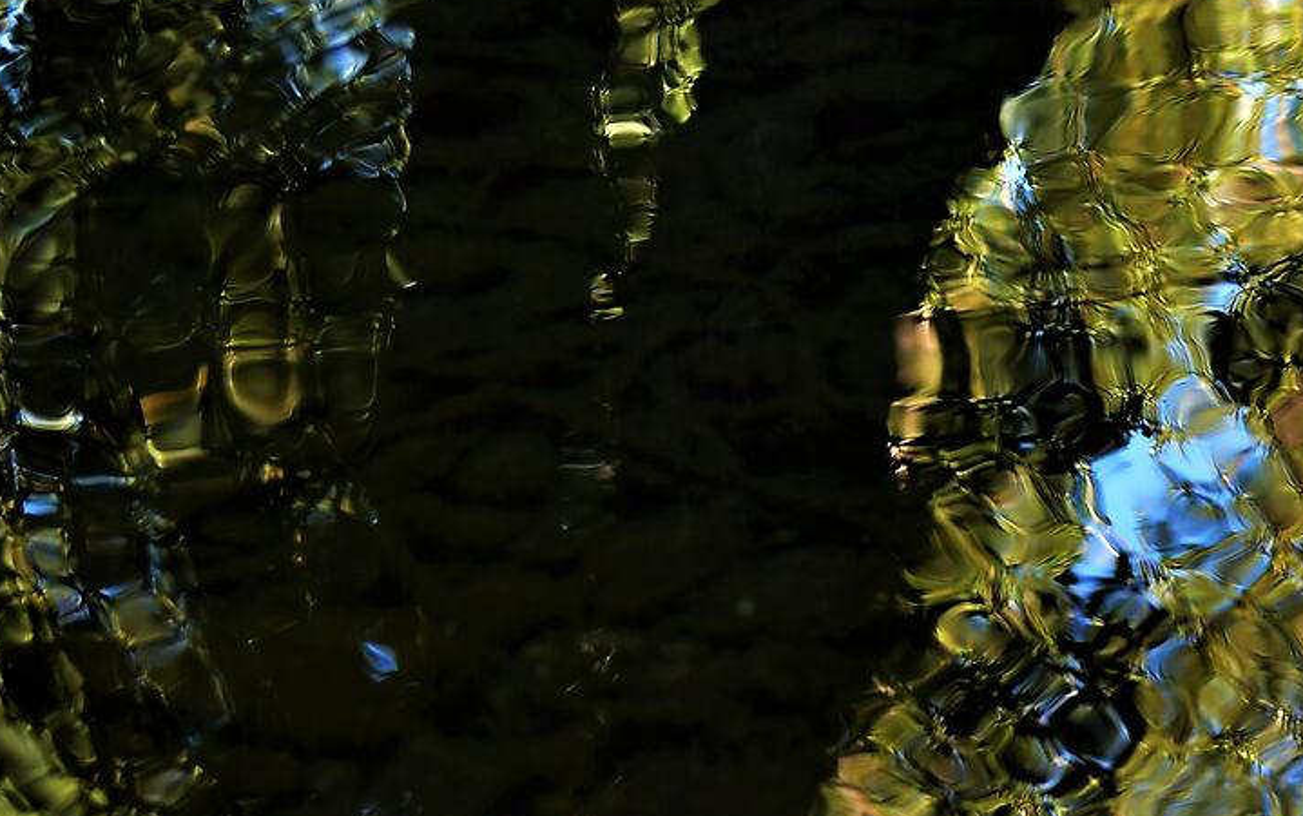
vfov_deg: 7.7
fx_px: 6039
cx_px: 1569
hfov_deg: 12.0
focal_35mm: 170
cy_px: 553
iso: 100
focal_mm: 50
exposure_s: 1/60
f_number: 4
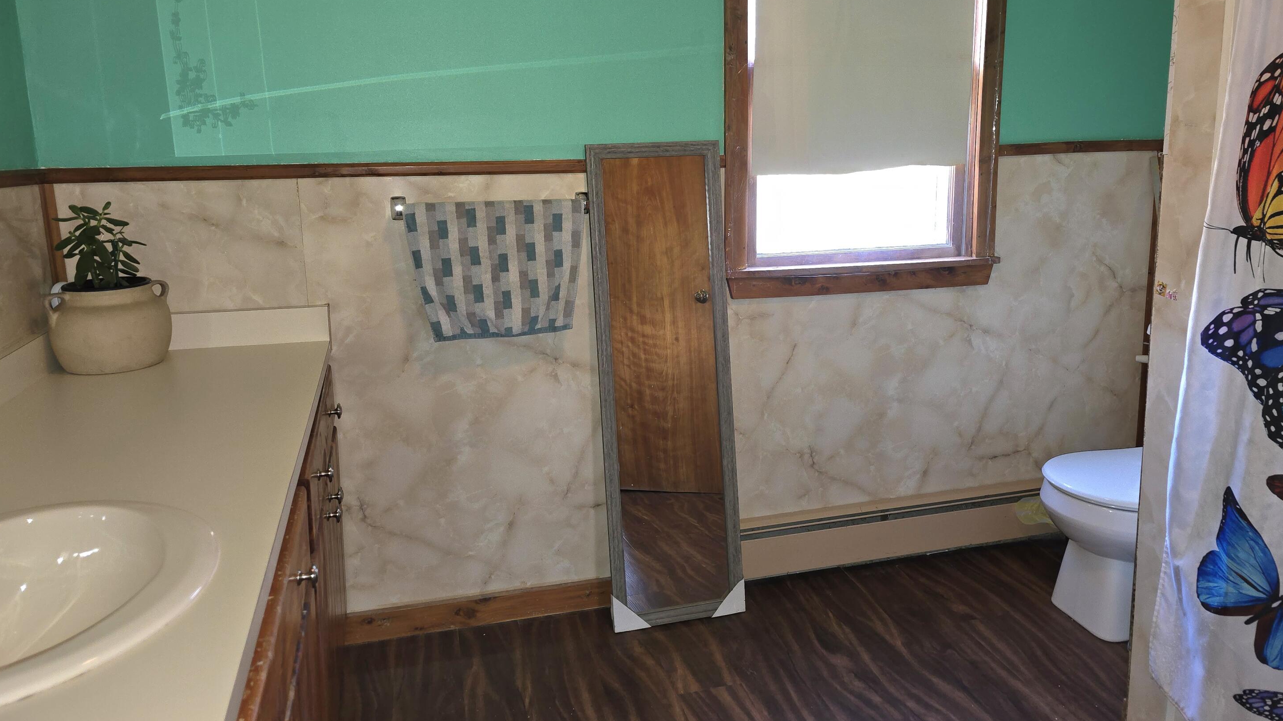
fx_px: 884
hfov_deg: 71.9
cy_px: 301
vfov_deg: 44.2
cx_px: 653
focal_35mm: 26
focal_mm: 6.3
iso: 125
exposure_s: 1/20
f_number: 1.7
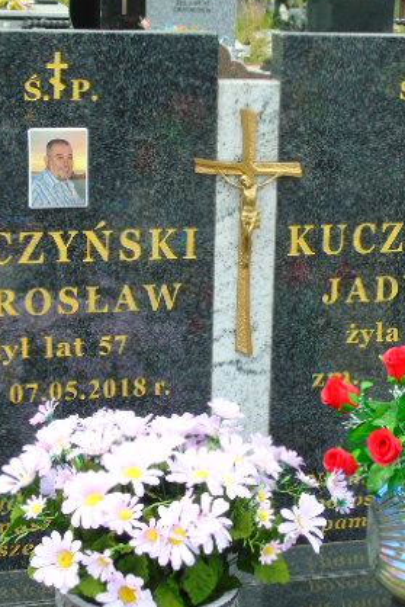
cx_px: 244
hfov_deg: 15.9
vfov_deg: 23.6
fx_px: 1450
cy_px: 338
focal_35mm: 86
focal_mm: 9.6
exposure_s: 1/200
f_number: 4.3
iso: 80
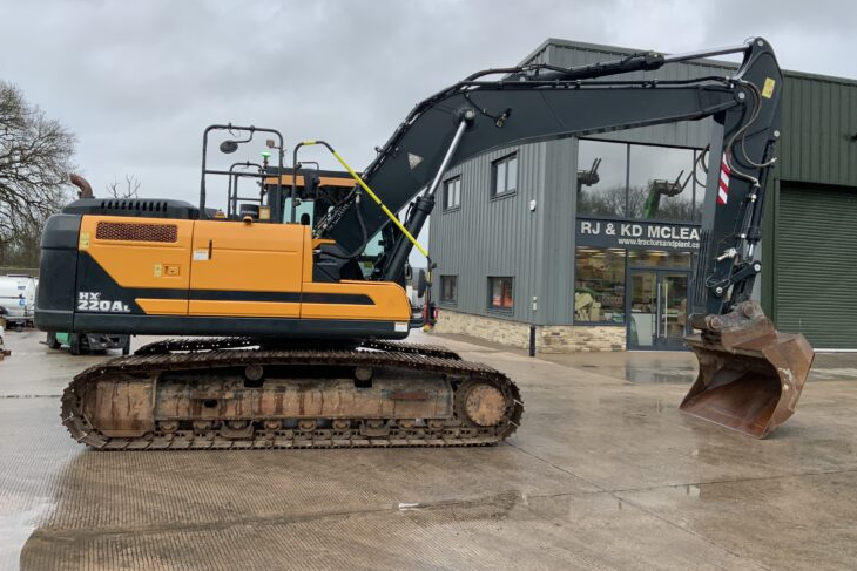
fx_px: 738
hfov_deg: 60.3
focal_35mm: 31
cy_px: 250
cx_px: 432
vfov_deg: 42.3
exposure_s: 1/562
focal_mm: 3
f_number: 1.8
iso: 16
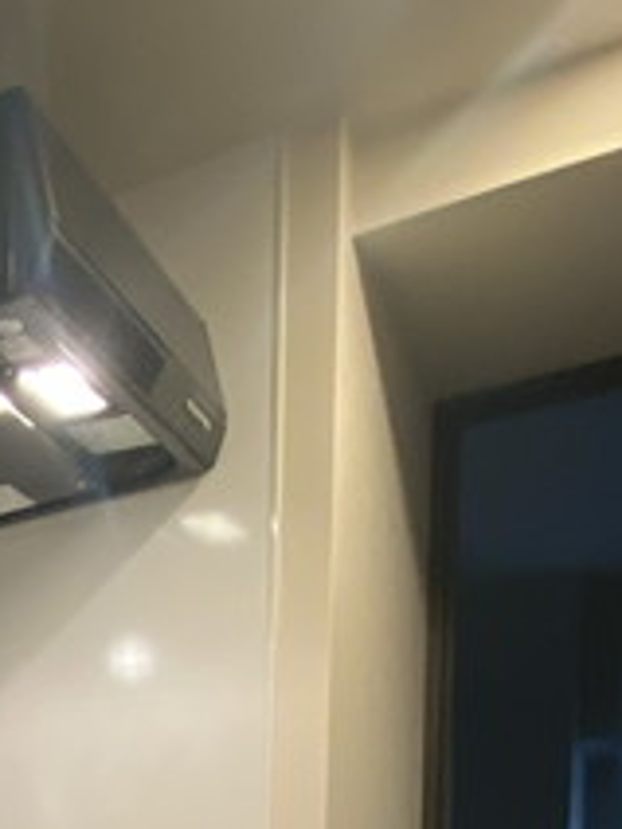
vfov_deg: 30.4
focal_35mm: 49
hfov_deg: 22.6
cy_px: 1087
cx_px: -379
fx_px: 1174
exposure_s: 1/50
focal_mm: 1.54
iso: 125
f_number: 2.4
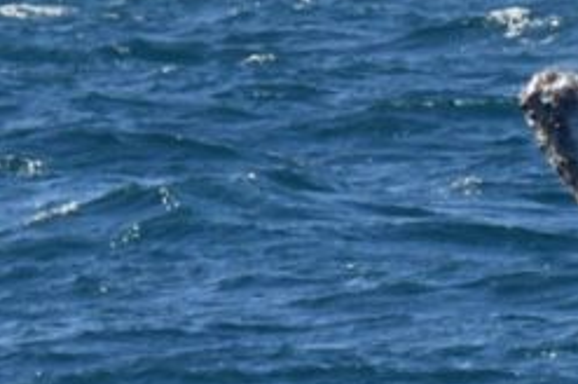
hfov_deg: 2.4
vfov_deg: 1.6
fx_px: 14030
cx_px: 859
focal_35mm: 875
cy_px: 191
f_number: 5.6
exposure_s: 1/8000
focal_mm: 270
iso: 1000
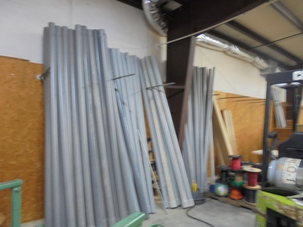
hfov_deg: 67.3
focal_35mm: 26
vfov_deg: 53.1
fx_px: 228
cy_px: 114
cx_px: 152
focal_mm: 4.6
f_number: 3.5
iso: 400
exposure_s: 1/6
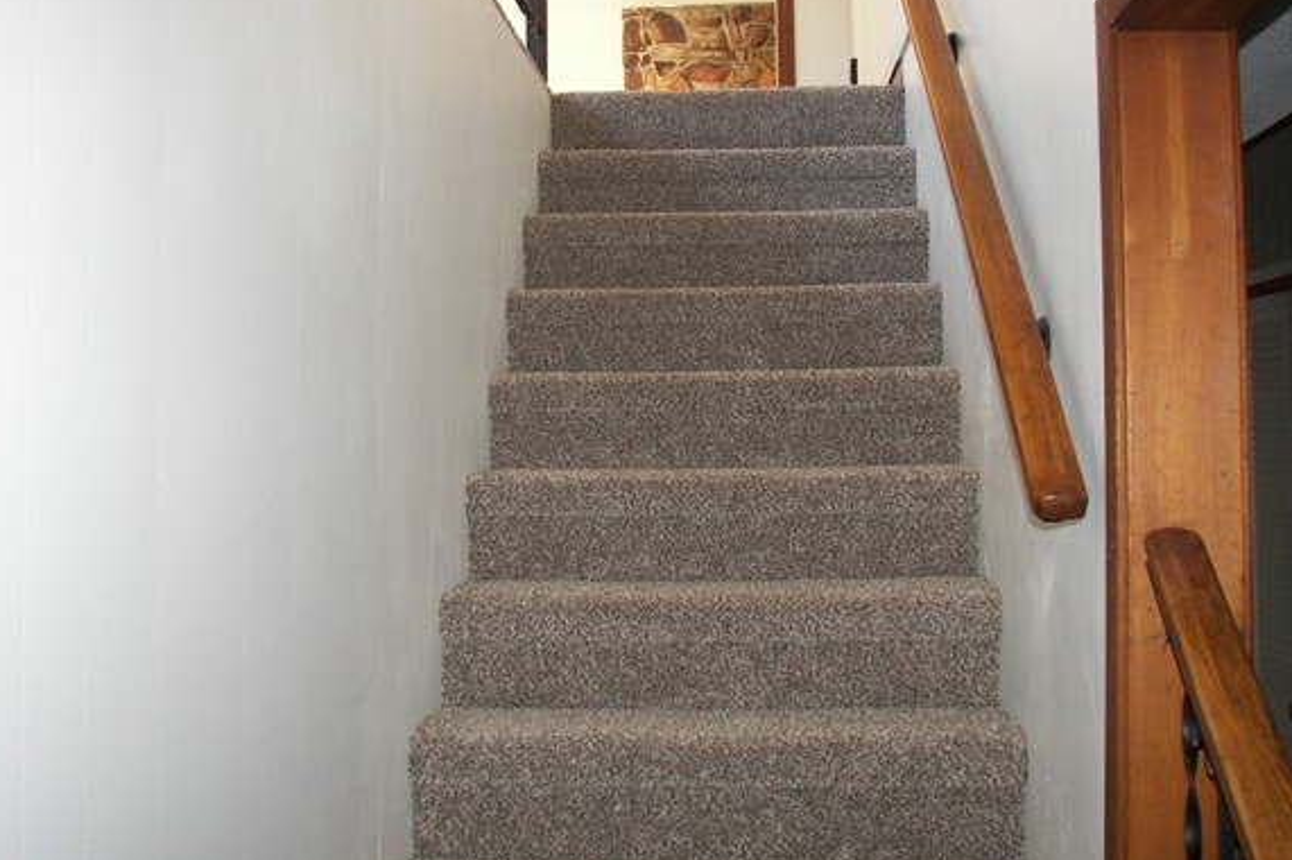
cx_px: 586
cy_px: 382
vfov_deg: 31.8
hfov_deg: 46.4
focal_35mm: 42
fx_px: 1506
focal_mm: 6
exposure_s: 1/30
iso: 100
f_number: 2.8
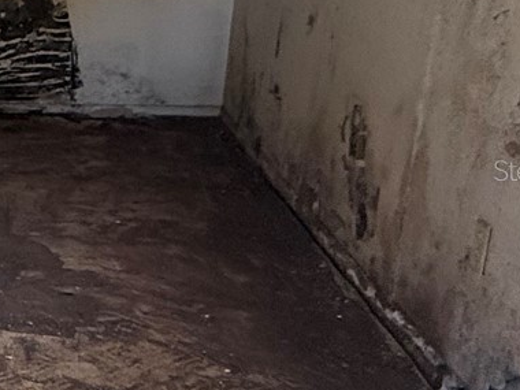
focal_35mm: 59
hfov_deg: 20.2
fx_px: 886
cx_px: -472
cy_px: 170
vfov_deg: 24.8
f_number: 2.2
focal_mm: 2.22
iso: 250
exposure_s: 1/99
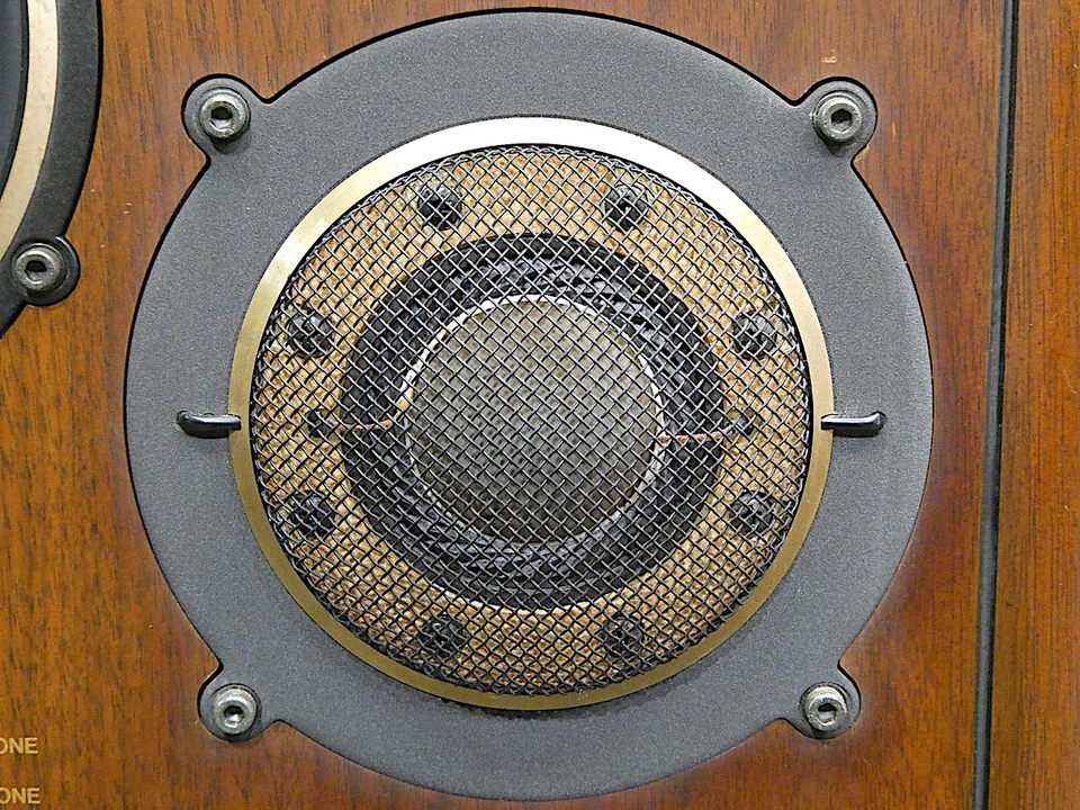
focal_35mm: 74
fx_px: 2309
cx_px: 540
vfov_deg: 19.9
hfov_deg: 26.3
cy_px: 405
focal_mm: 13.2
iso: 1600
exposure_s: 1/15
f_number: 4.6
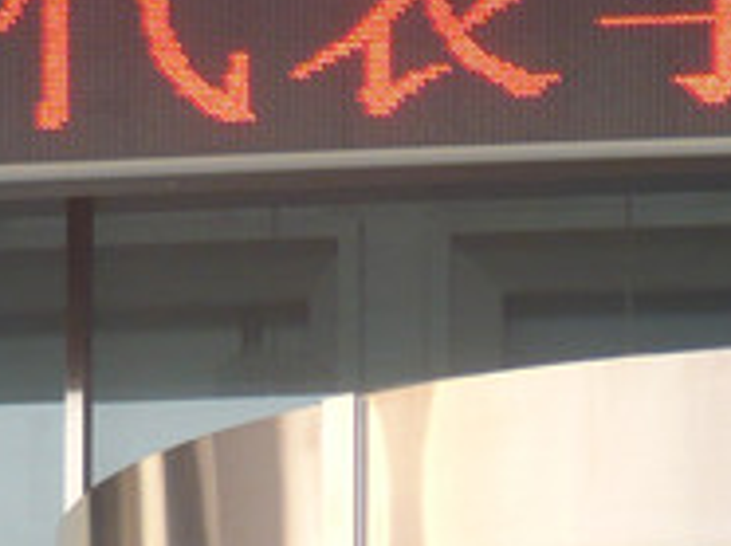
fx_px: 2889
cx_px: 900
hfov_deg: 14.0
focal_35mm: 137
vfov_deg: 10.1
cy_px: 1065
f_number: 3.1
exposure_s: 1/40
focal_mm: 5.5
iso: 100
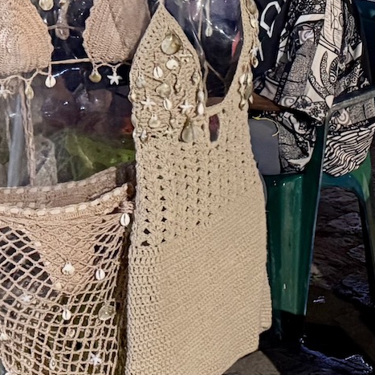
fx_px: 1336
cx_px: 495
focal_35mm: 109
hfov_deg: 15.2
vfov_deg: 15.6
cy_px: -31
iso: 640
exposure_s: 1/40
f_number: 1.78
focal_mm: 6.76
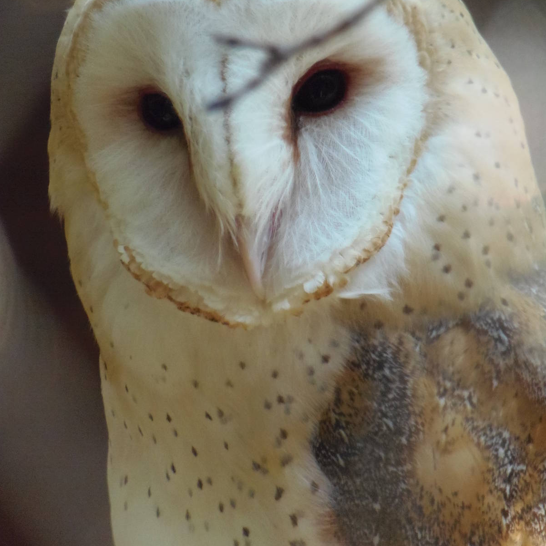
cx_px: 273
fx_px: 18202
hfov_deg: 1.7
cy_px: 242
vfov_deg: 1.7
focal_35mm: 1020
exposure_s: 1/160
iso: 400
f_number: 5.7
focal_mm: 154.8
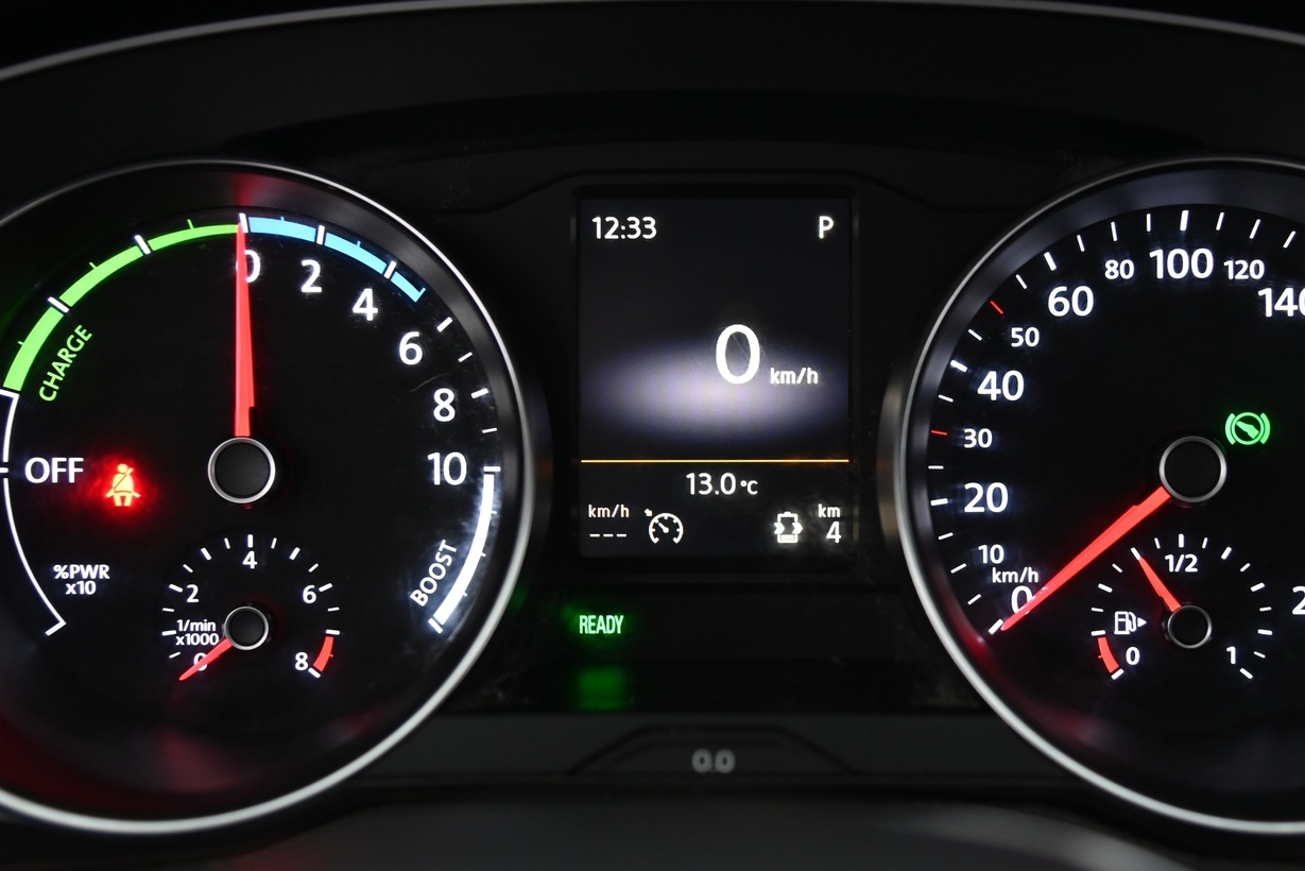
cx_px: 708
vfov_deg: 20.6
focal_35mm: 66
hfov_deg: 30.5
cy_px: 491
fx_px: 2393
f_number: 4
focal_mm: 50
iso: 2000
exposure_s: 1/25
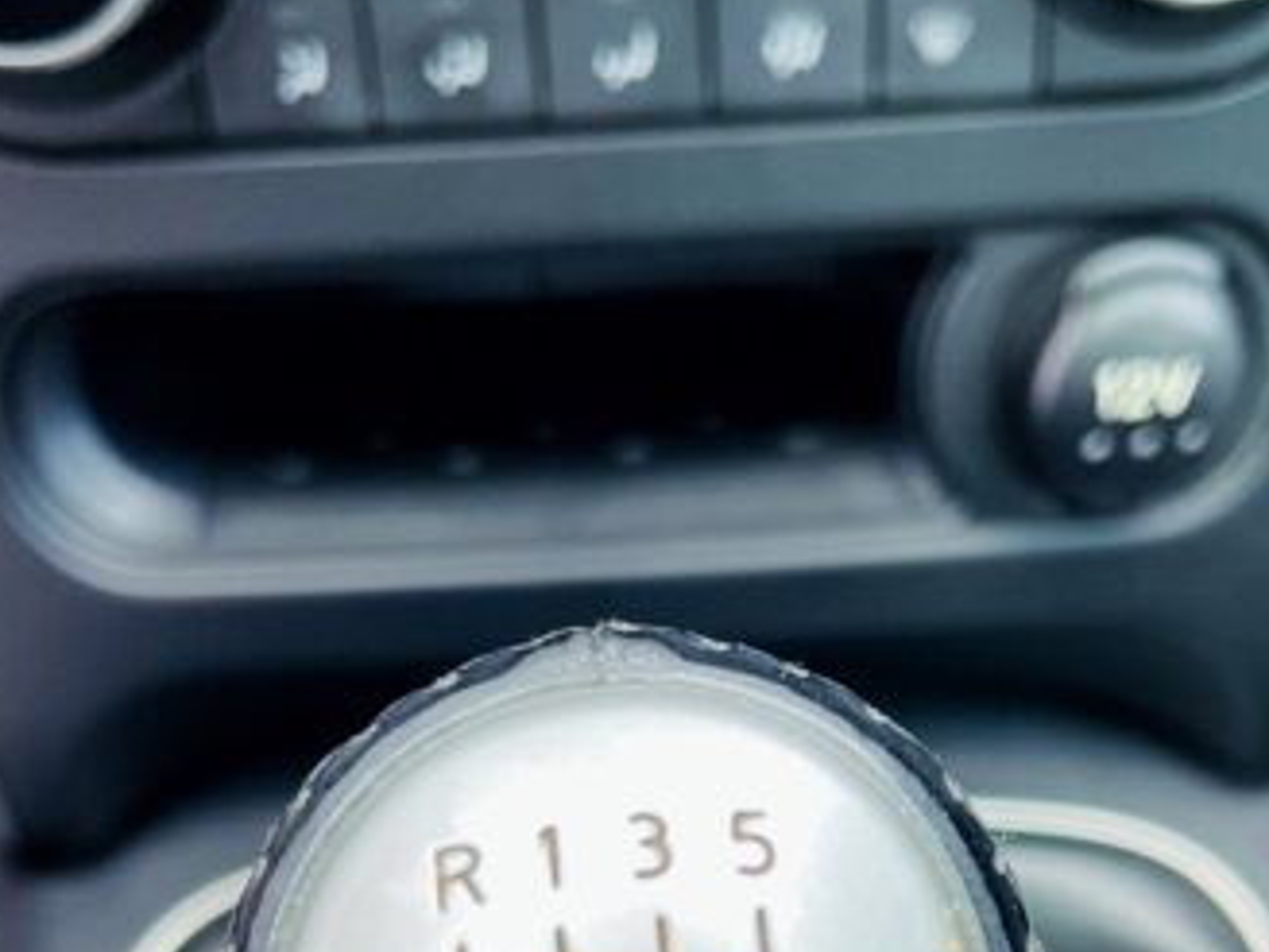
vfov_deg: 28.2
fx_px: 1760
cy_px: 983
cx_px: 702
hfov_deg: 39.6
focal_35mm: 48
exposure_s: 1/115
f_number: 1.6
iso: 125
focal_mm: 5.1
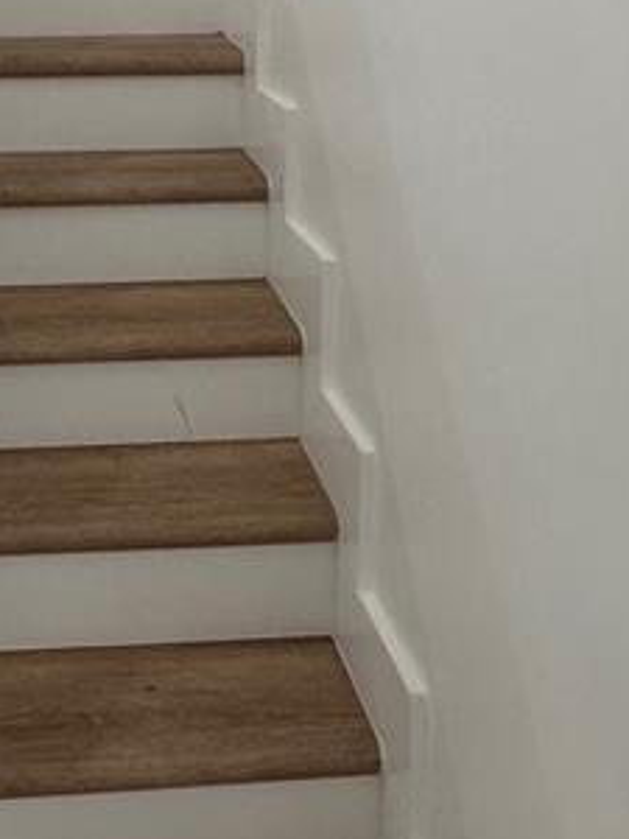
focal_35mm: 56
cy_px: 76
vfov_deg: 32.5
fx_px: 1357
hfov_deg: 25.6
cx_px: 112
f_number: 2.2
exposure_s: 1/120
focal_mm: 2.22
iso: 200
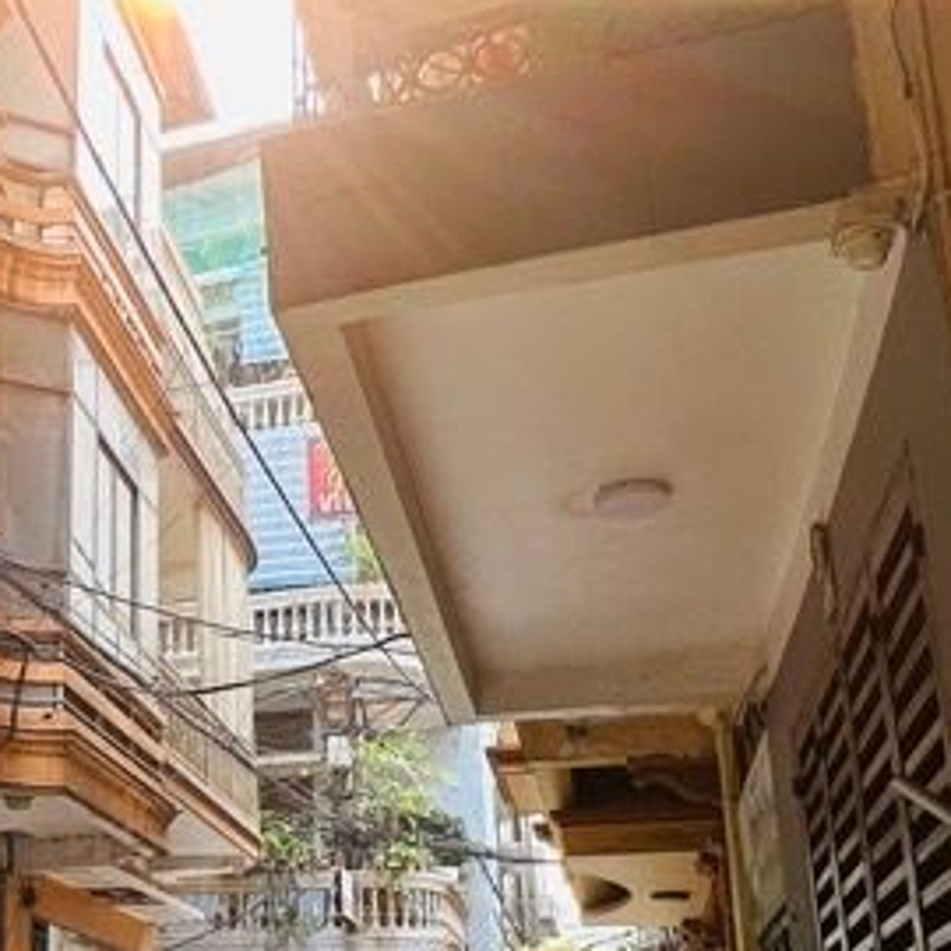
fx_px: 1461
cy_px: 726
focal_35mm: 47
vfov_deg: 35.2
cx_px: -49
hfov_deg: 32.5
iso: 50
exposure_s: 1/99
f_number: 2.2
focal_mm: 2.22
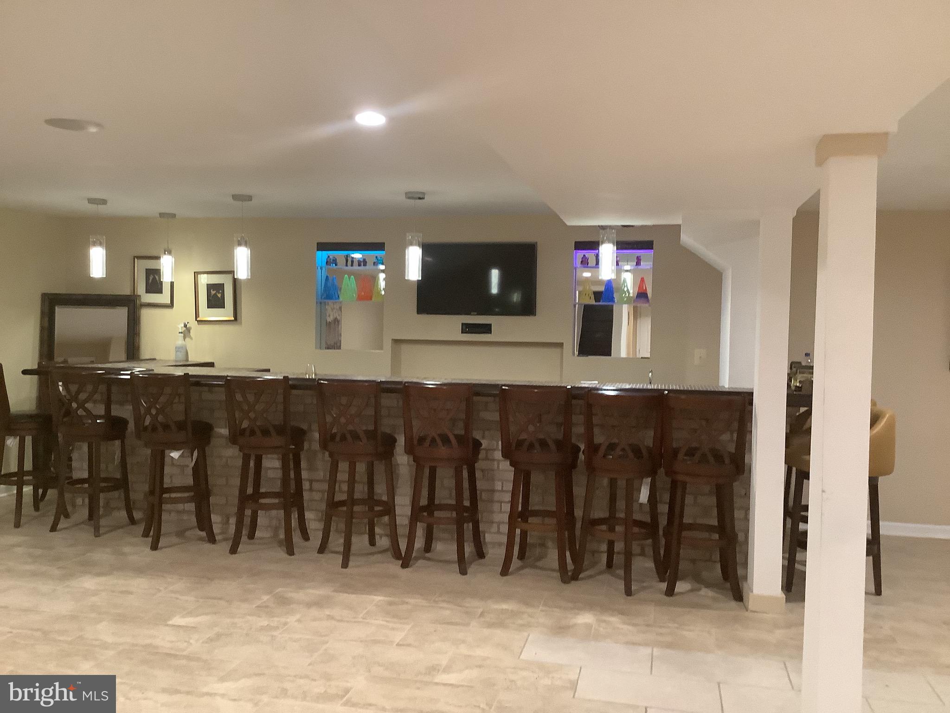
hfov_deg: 58.4
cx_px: 475
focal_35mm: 31
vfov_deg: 45.4
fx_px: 851
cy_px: 356
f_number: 2.4
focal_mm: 3.3
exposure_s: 1/40
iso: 320
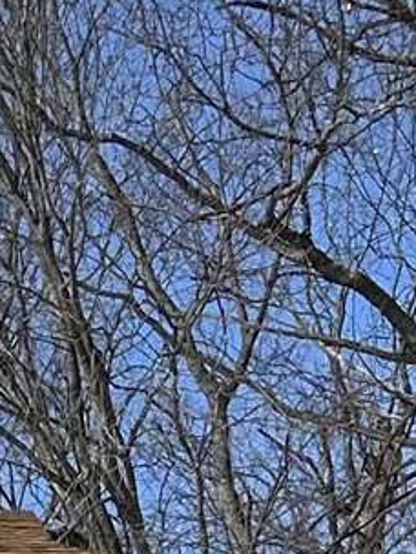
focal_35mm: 182
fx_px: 2916
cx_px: -819
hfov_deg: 7.3
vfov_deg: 9.7
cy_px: 1290
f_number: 1.78
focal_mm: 6.86
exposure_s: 1/8929
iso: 80
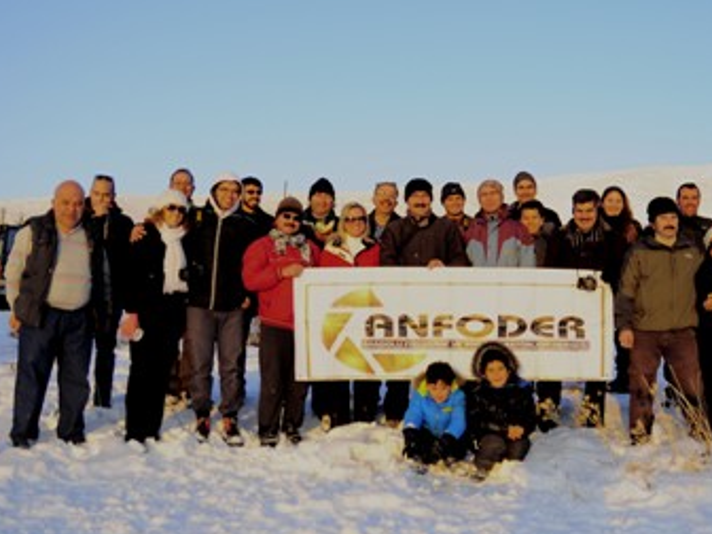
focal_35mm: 33
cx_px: 434
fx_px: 671
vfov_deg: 43.3
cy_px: 235
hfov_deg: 55.4
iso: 200
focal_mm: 17
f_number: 2.8
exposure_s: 1/1500
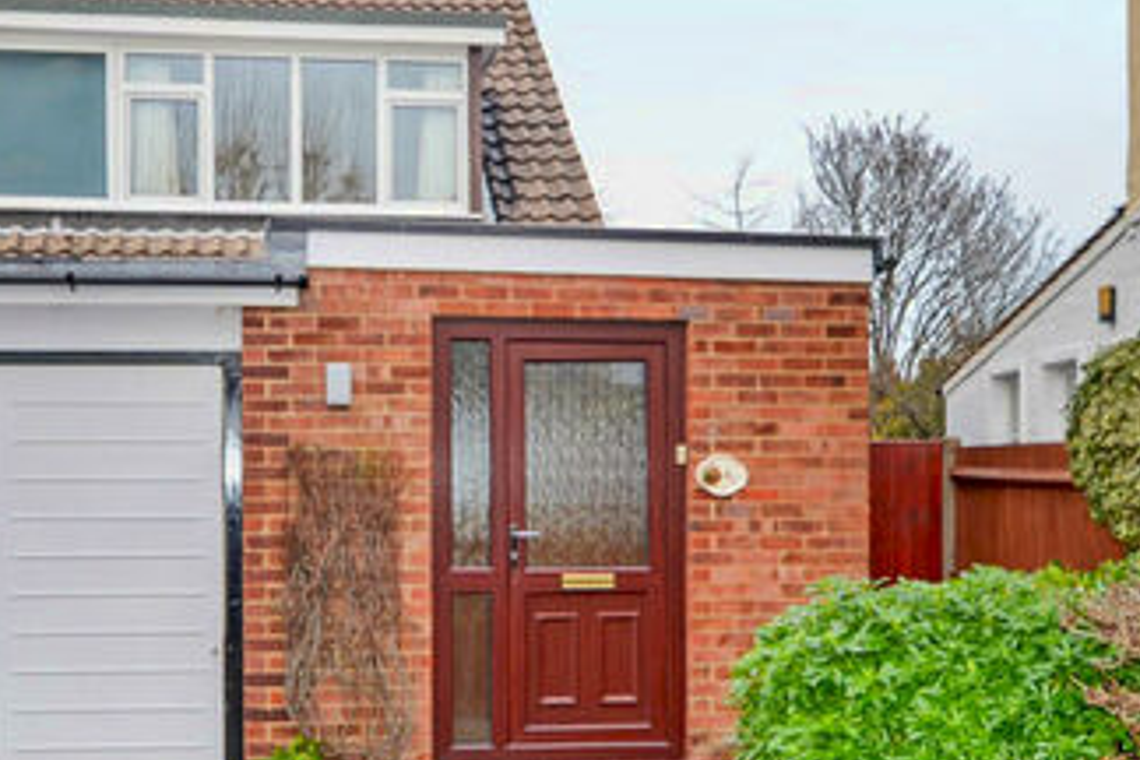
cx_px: 348
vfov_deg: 31.8
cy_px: 340
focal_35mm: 42
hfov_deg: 45.4
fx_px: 1332
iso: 100
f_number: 4
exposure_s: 1/160
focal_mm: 13
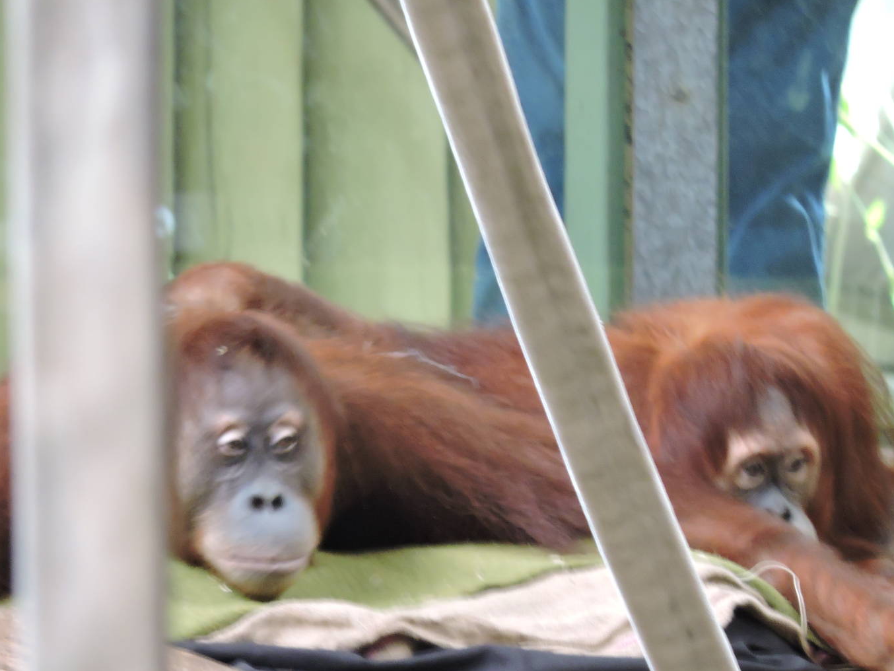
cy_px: 367
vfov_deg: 1.6
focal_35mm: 945
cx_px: 405
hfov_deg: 2.1
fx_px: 24410
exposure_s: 1/40
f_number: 5.2
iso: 800
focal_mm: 142.7
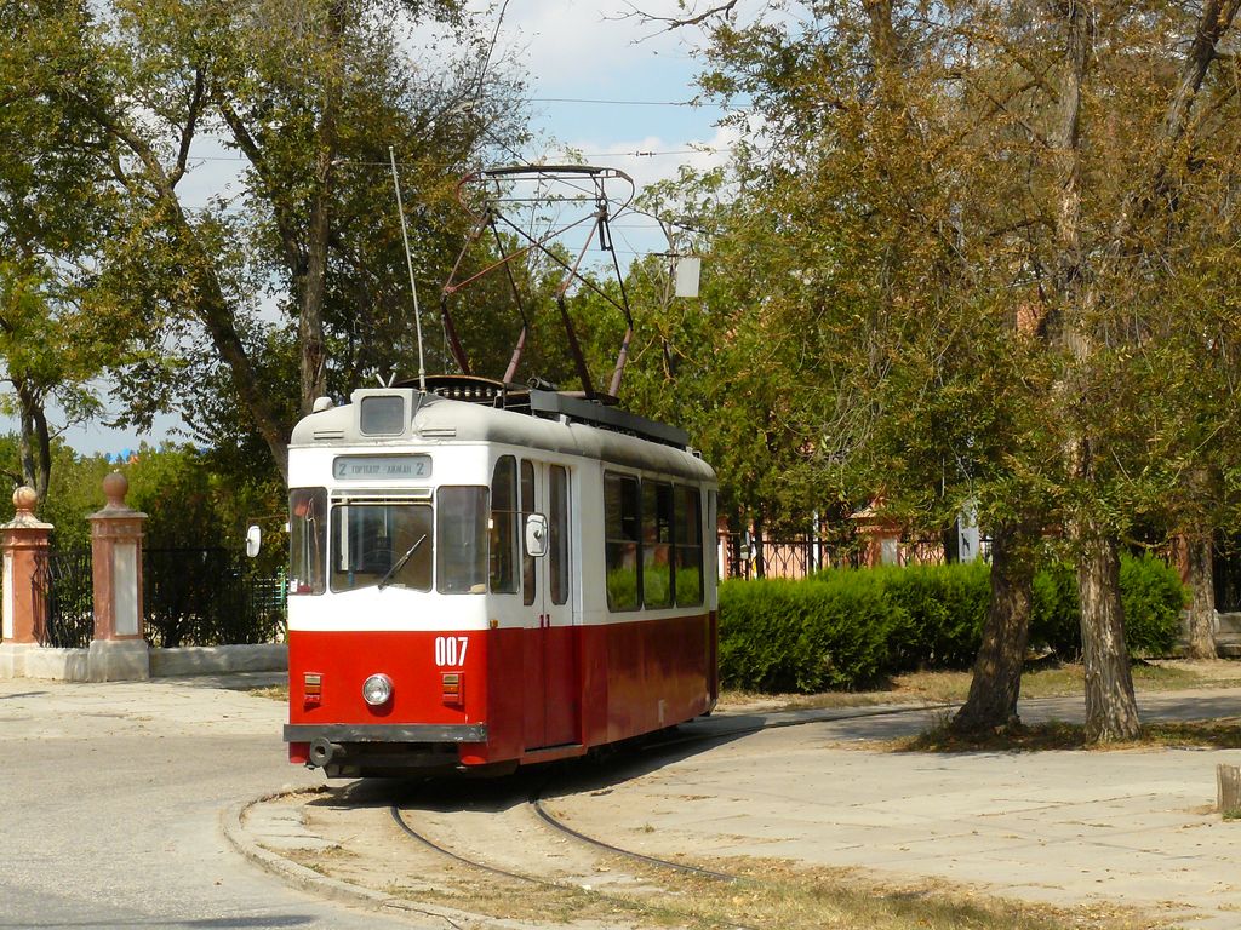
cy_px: 465
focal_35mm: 77
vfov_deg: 19.1
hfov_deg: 25.3
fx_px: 2760
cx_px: 620
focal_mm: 12.9
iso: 200
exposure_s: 1/400
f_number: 8
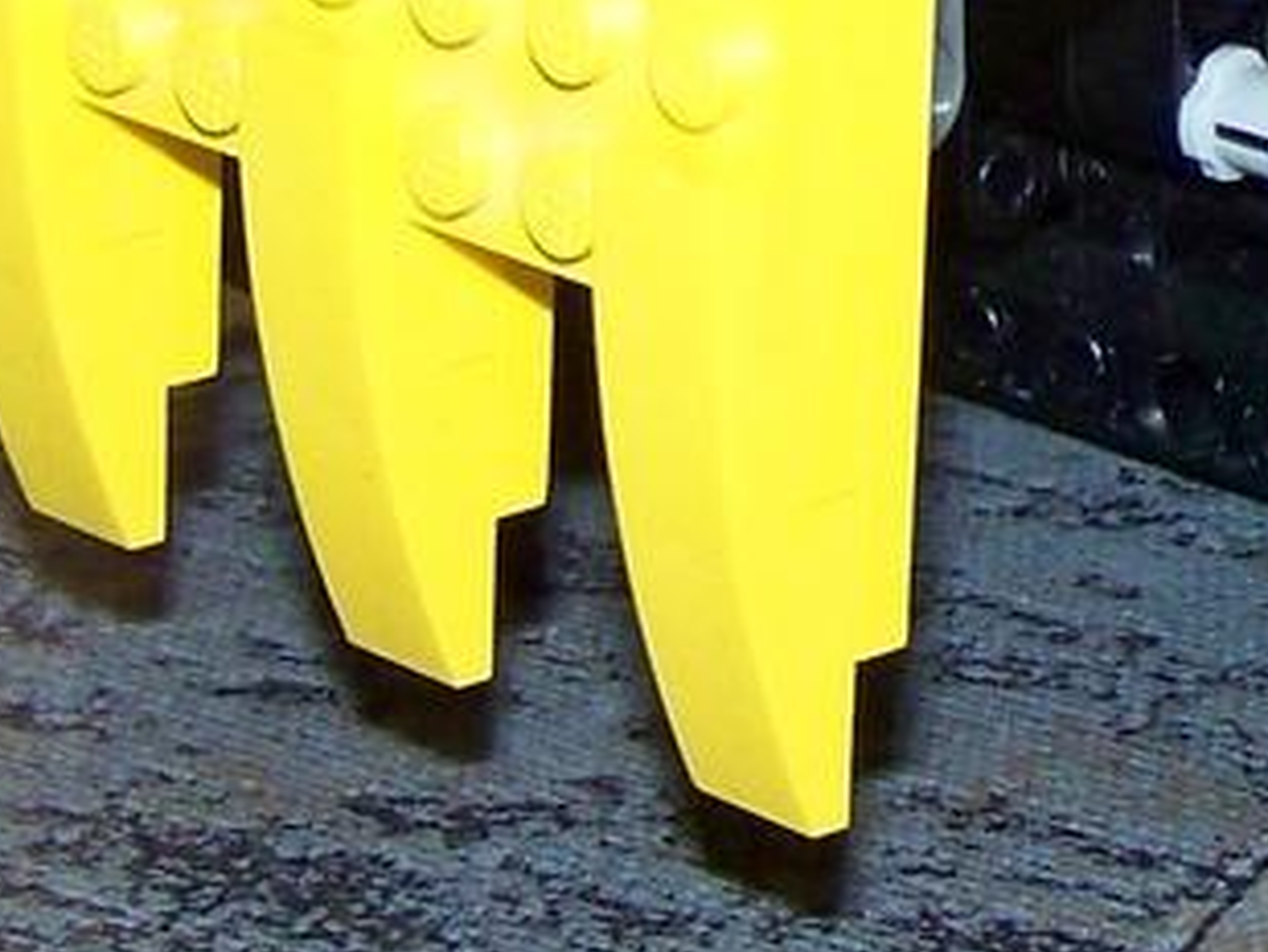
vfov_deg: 7.7
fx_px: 6926
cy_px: -468
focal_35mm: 189
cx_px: 1773
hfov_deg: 10.2
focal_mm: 6.3
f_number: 2.8
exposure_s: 1/30
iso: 200
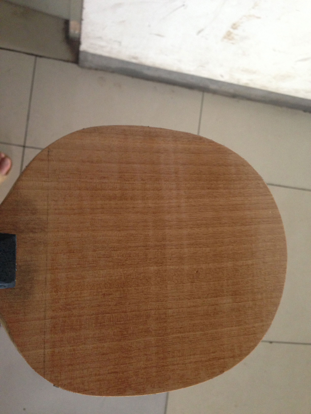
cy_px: 207
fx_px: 395
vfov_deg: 55.4
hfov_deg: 42.9
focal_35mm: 33
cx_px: 156
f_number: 2.4
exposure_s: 1/20
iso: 250
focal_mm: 4.13
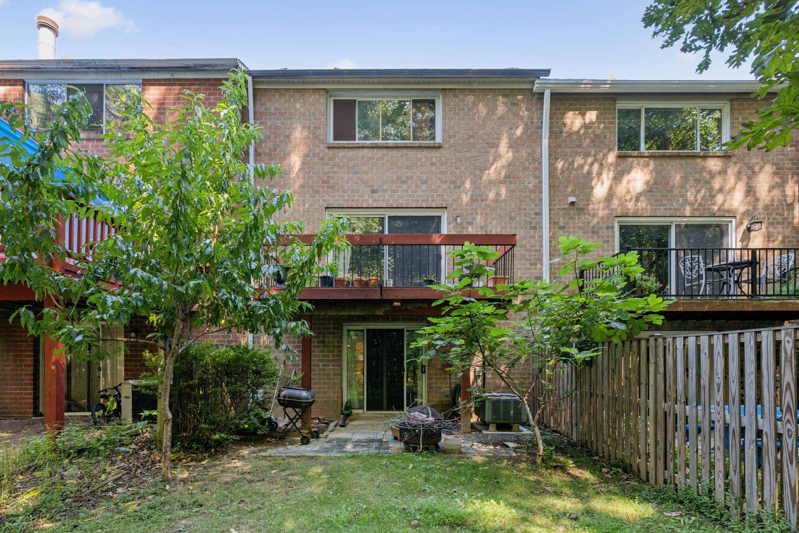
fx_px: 333
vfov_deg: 77.2
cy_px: 285
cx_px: 416
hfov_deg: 100.3
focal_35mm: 15
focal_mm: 14
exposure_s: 1/60
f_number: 7.1
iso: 400
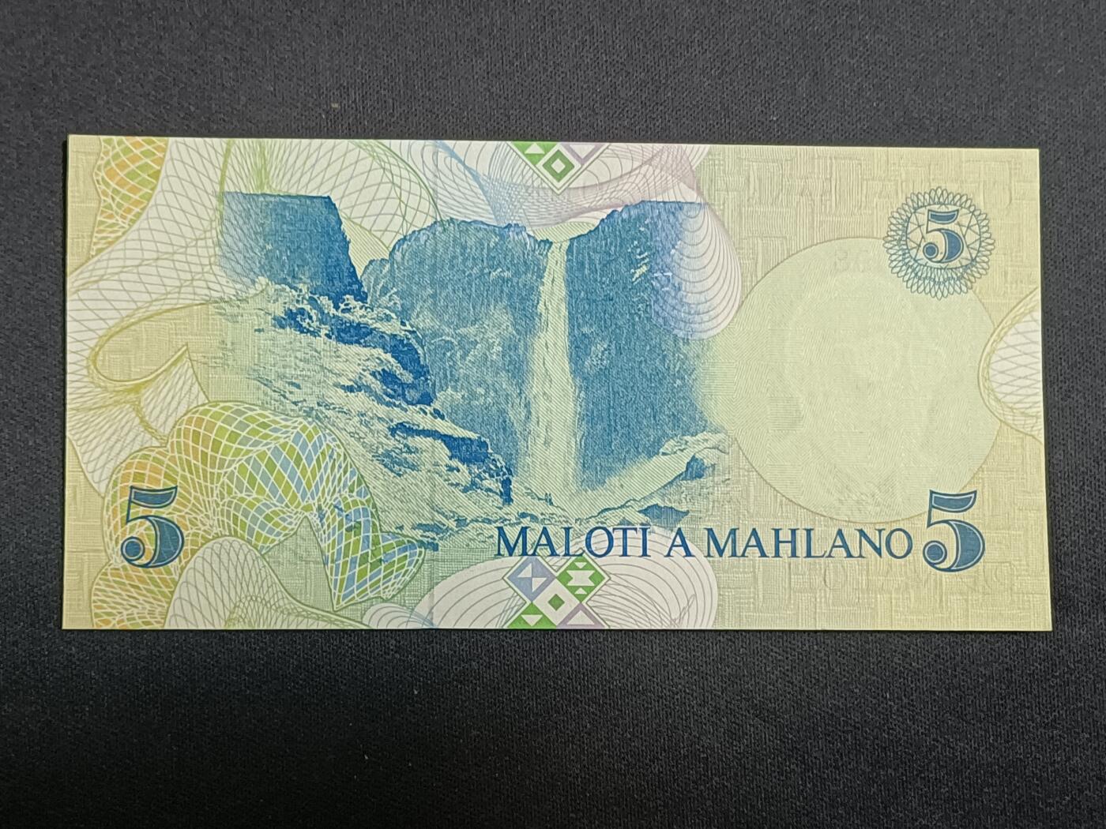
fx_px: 1534
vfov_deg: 30.3
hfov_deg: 39.7
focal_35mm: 48
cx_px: 553
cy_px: 414
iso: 1033
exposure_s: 1/33.3
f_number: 1.8
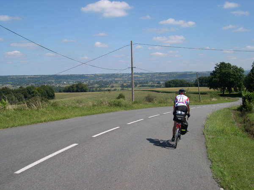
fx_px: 279
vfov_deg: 37.7
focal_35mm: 38
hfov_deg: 49.0
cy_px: 95
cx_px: 127
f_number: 7.6
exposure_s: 1/226
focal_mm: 8
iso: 100
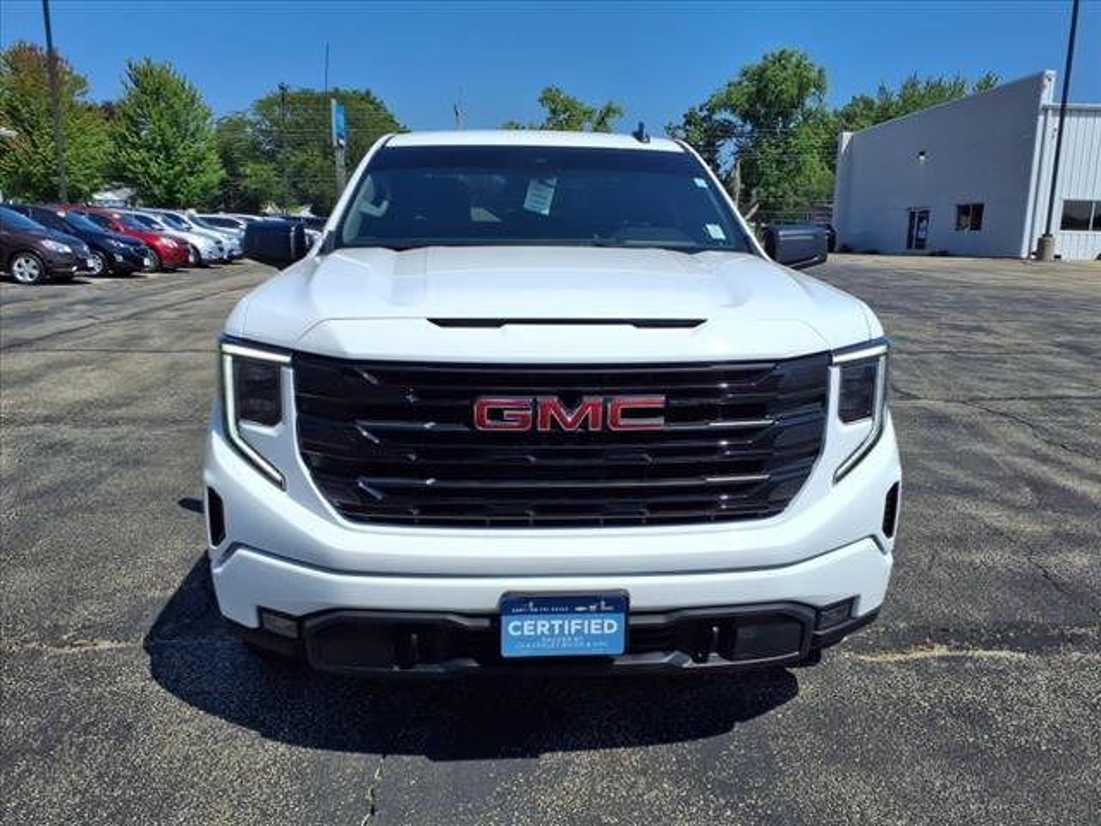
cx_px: 550
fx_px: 859
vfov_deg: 51.4
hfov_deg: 65.3
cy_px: 413
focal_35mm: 27
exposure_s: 1/5000
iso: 40
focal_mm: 3.58
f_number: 1.9
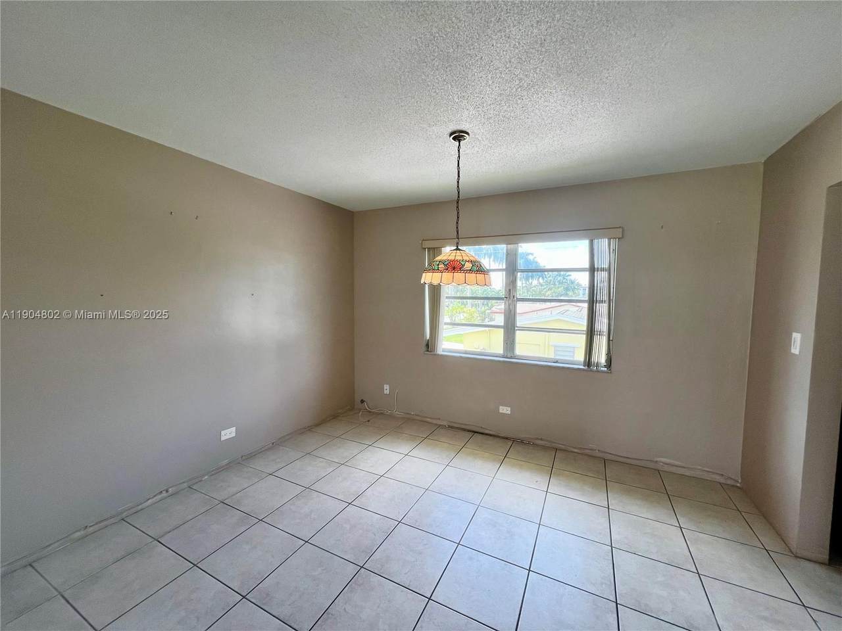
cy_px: 316
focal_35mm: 13
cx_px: 421
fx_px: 316
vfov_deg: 89.9
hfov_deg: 106.2
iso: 50
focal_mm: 1.57
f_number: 1.8
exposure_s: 1/120
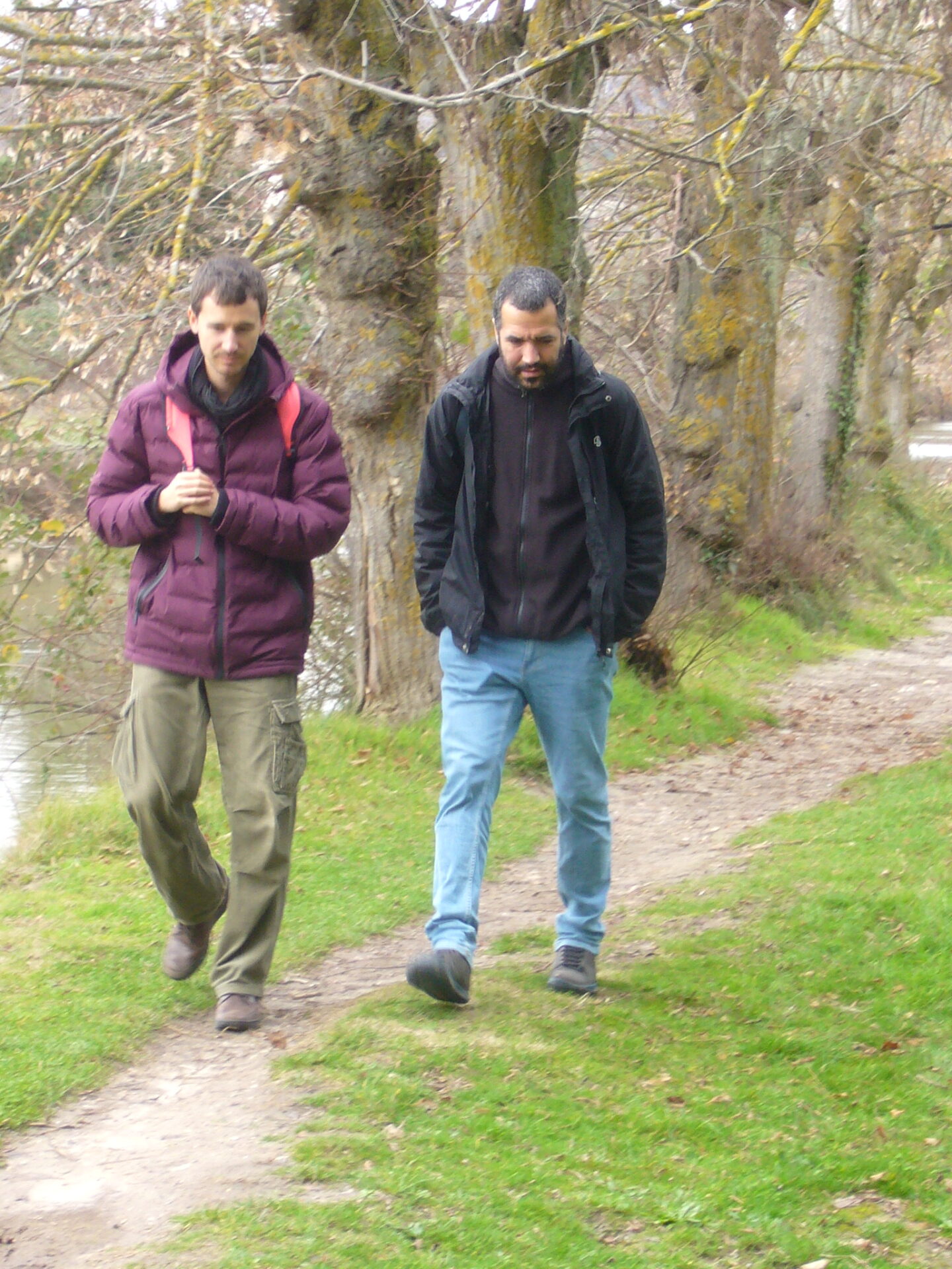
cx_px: 476
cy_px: 634
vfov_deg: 14.8
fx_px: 4877
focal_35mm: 133
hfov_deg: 11.1
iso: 100
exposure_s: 1/30
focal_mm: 16.1
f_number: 4.8
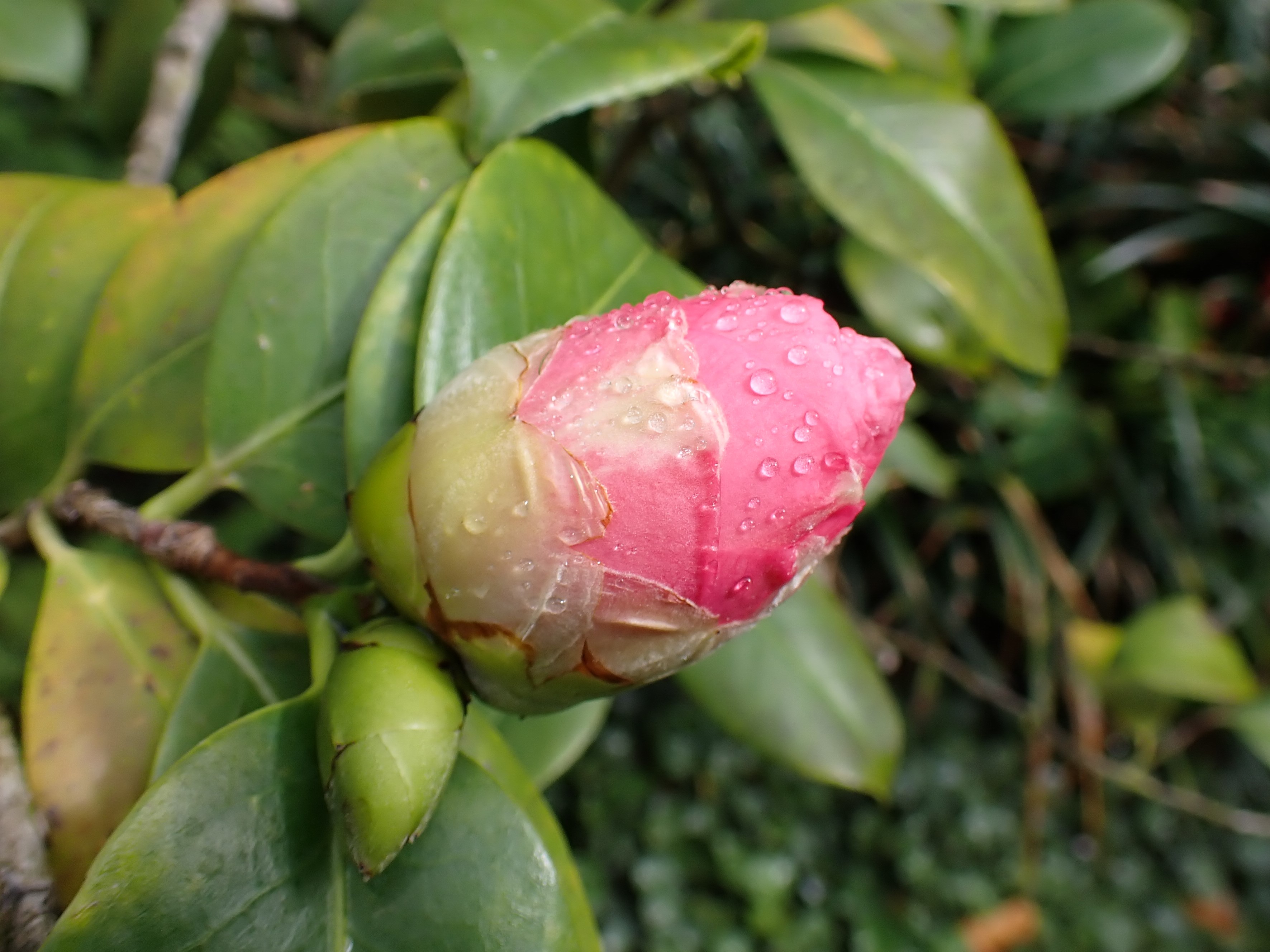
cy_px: 476
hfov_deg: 60.0
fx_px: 1101
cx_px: 635
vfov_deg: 46.8
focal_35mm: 30
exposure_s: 1/250
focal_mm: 5.4
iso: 100
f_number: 3.2
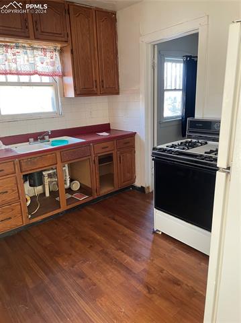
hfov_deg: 53.0
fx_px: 242
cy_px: 162
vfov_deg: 67.4
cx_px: 120
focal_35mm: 26
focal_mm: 4.2
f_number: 1.6
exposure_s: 1/77
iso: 125
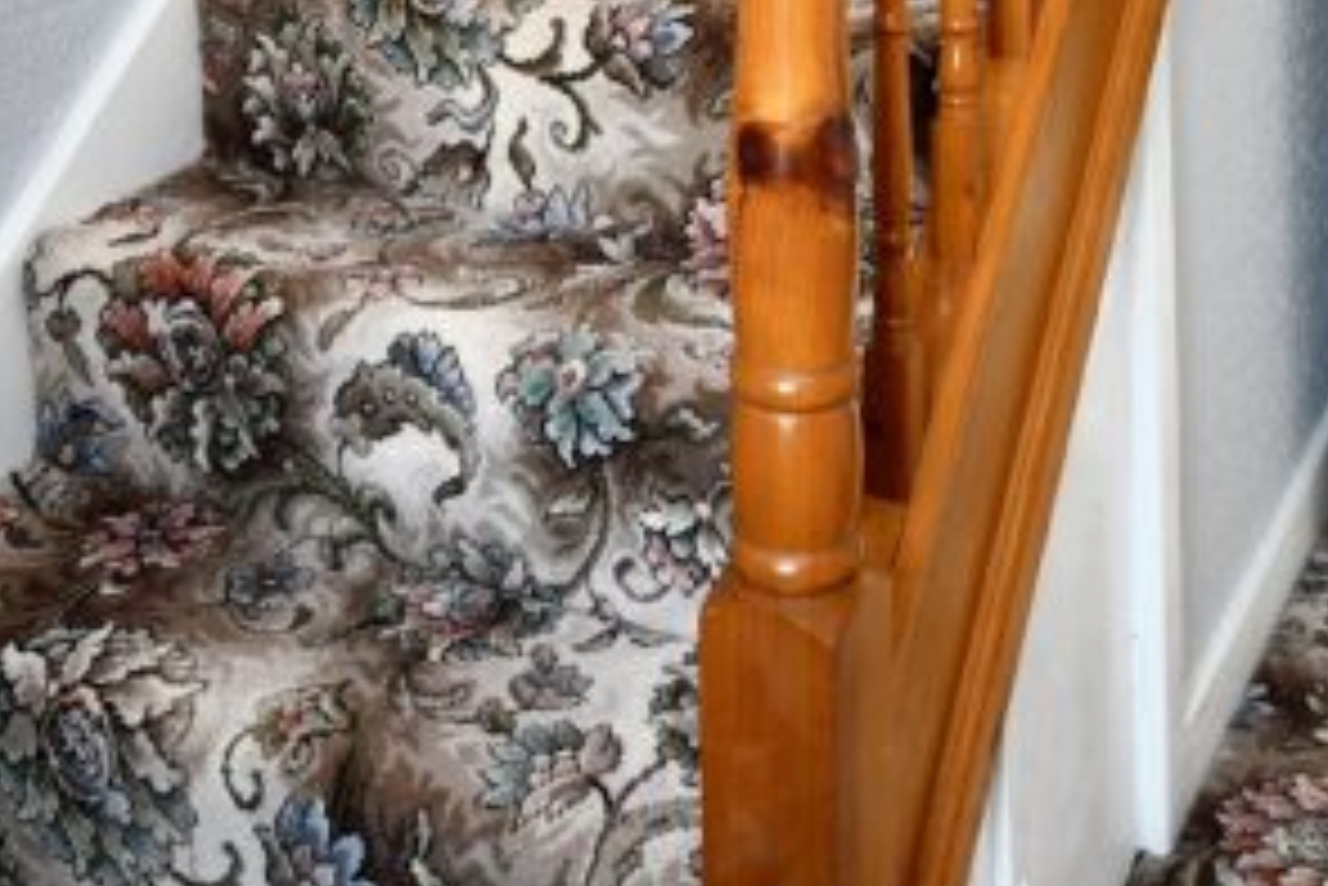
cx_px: 707
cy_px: -490
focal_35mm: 52
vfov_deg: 21.3
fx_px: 1919
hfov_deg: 38.2
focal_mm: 10
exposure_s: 1/20
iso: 560
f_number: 4.5
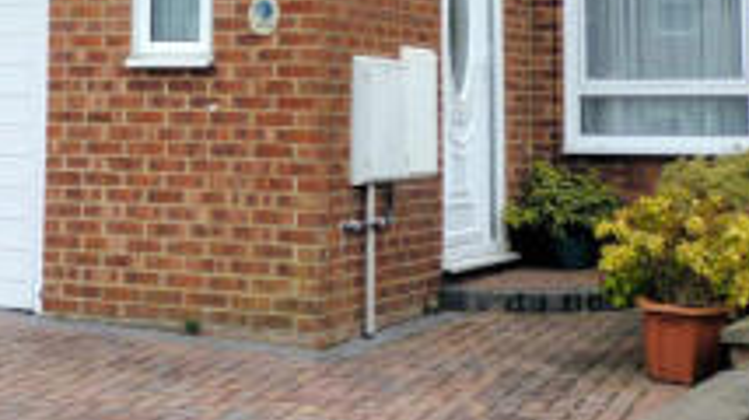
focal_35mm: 86
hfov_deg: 24.5
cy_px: -131
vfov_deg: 13.5
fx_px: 1707
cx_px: 198
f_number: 3.3
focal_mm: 5.2
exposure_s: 1/100
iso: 80
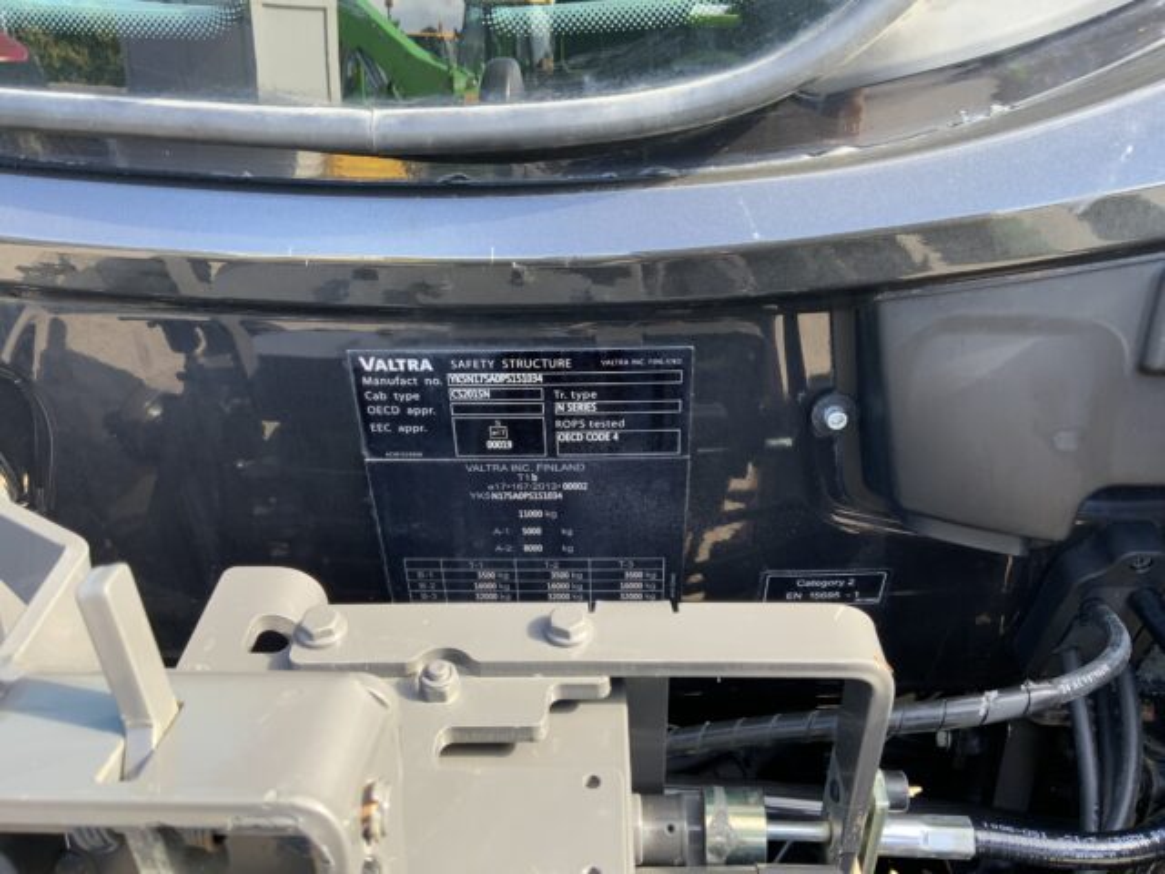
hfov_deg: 61.7
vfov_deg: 48.2
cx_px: 582
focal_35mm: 29
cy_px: 437
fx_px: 976
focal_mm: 3
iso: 25
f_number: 1.8
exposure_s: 1/122
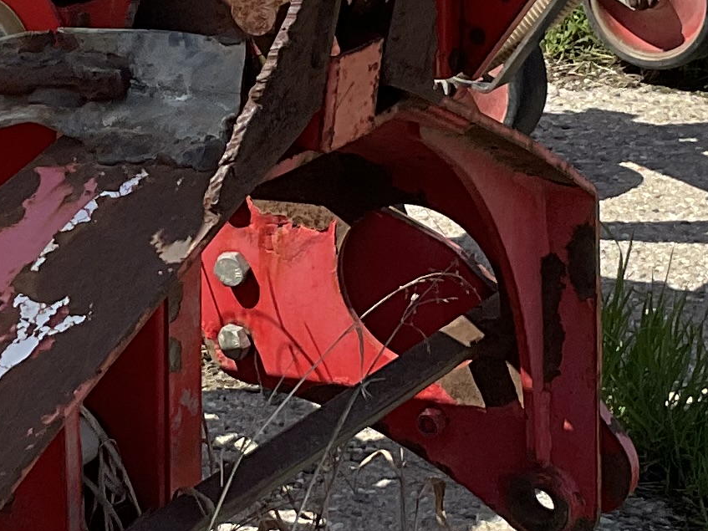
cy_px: 113
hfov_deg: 14.2
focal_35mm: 138
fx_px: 2822
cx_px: 151
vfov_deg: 10.7
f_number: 1.8
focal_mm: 3
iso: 16
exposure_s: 1/2320
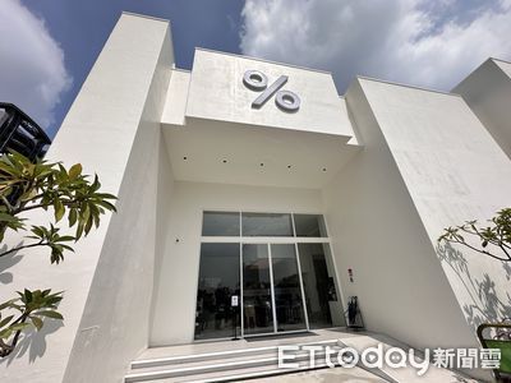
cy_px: 192
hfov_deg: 102.1
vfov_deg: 85.7
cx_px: 256
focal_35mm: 14
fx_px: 207
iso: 50
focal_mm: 2.22
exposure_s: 1/4000
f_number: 2.2
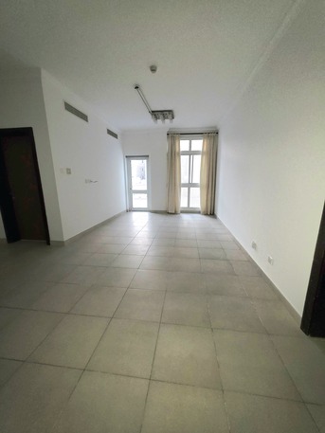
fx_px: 163
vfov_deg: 106.2
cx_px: 162
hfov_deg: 89.9
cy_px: 216
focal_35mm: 13
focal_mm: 2.2
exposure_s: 1/50.3
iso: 160
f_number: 1.9
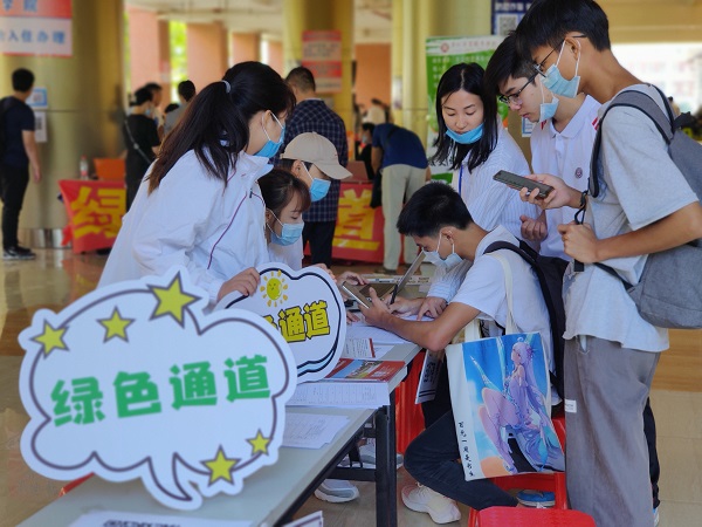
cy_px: 264
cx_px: 351
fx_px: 1338
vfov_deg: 22.3
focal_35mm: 66
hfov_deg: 29.4
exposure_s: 1/50
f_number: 2.2
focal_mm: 6.22
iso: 125
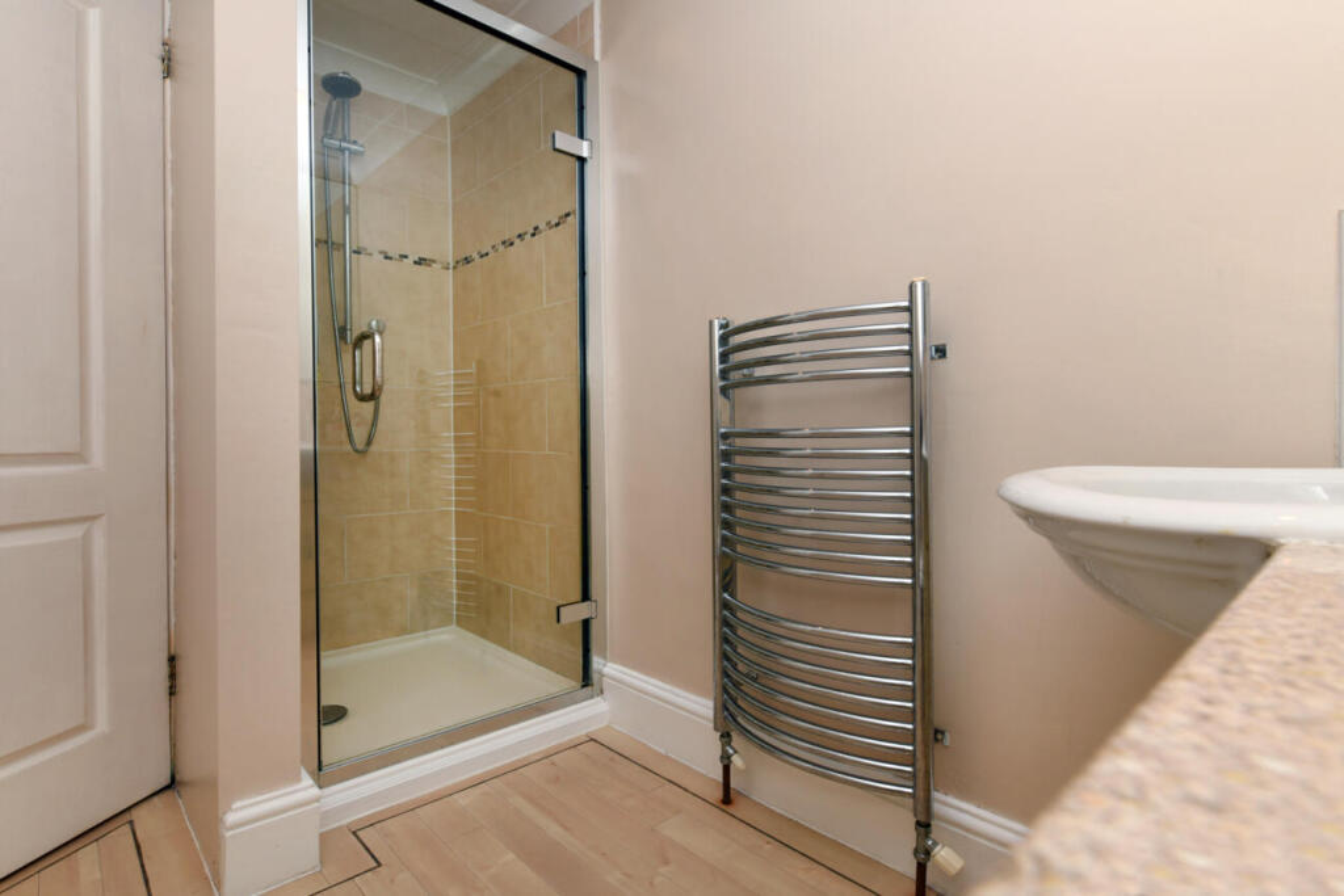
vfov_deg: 77.3
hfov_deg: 100.4
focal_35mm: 15
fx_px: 560
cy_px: 448
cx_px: 672
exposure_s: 1/60
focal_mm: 15
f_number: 11
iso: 200
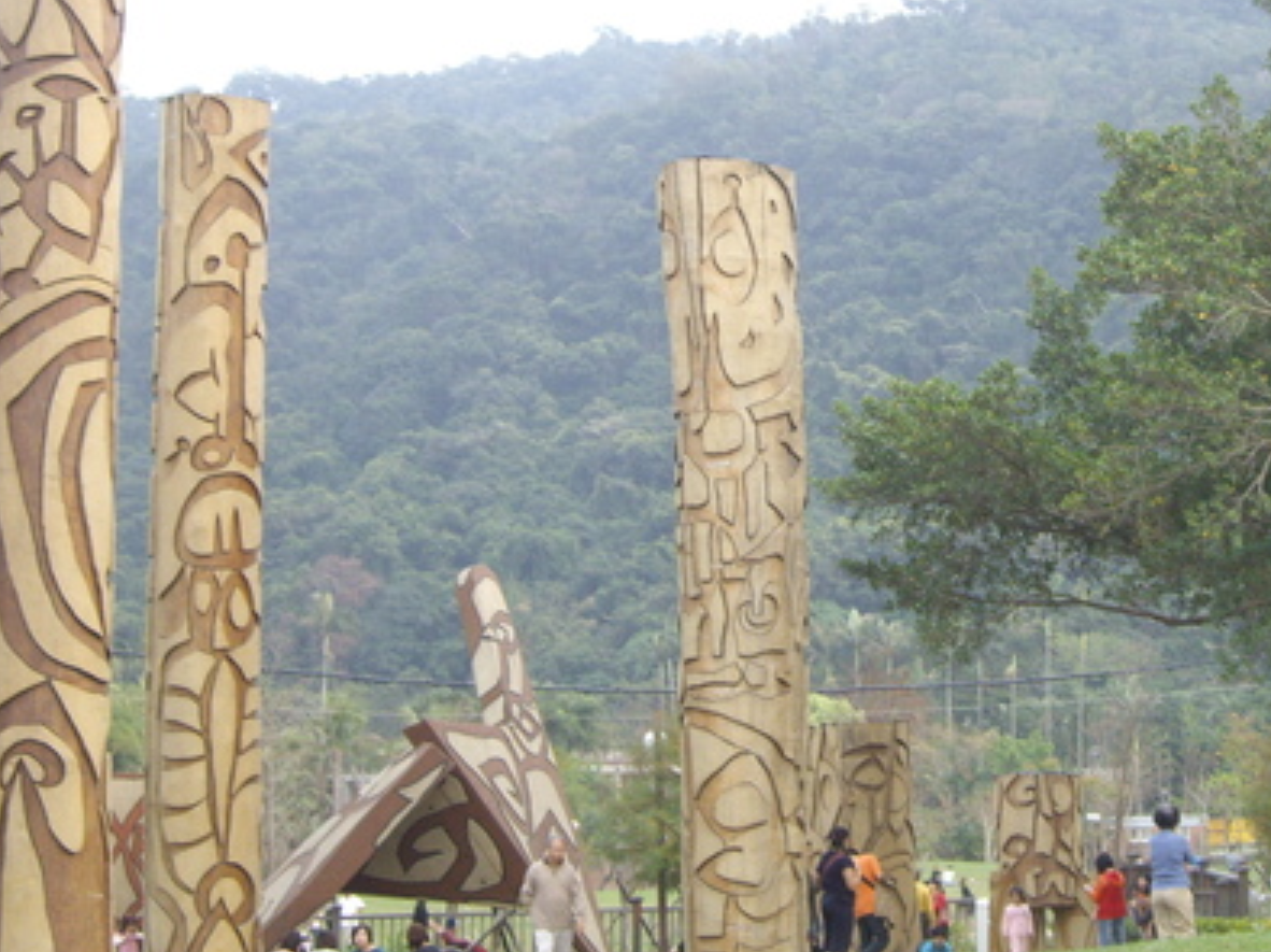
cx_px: 932
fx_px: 3633
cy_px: 248
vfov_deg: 14.9
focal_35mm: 99
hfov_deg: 19.7
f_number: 3.8
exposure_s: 1/125
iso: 200
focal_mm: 13.7
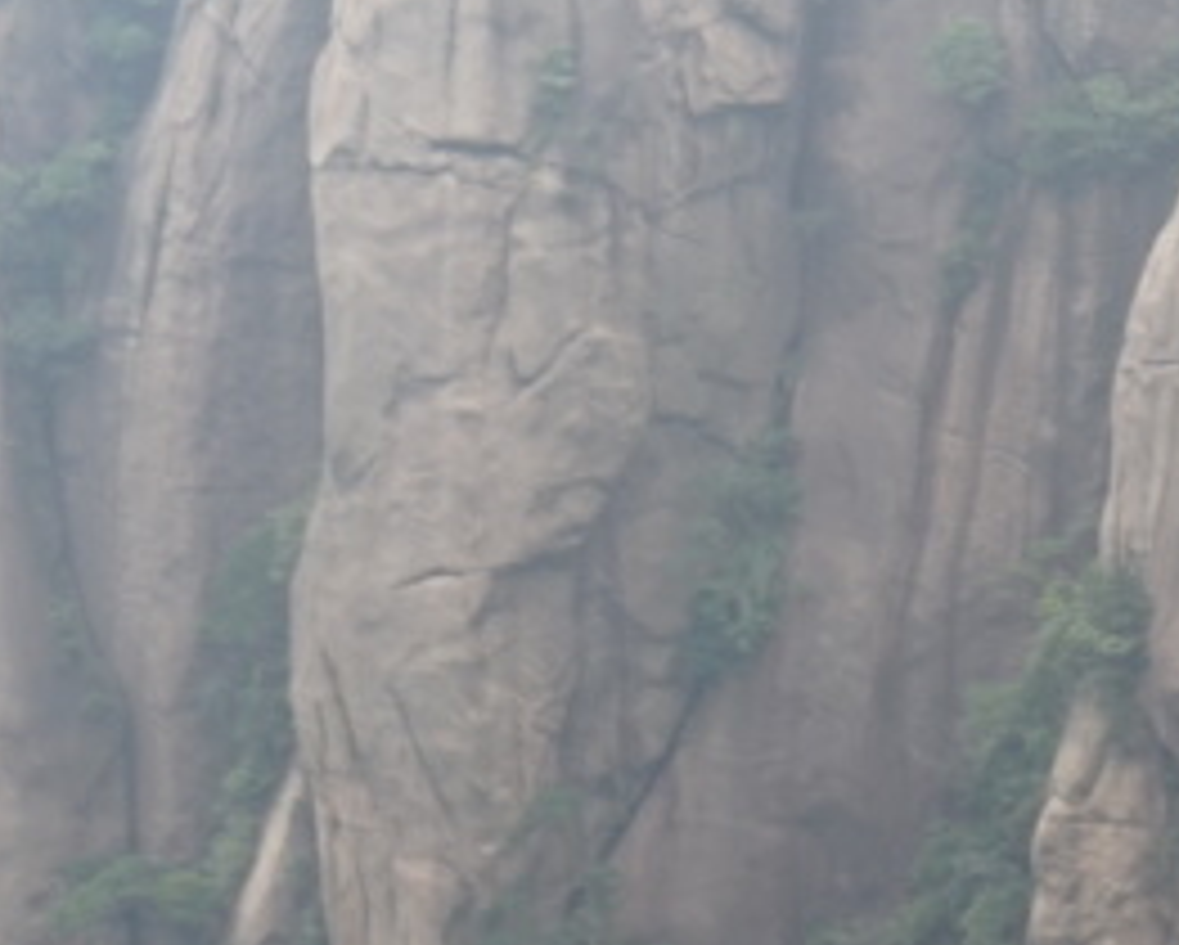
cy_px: 32
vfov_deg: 7.8
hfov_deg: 9.5
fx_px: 6914
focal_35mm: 198
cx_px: 1742
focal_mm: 36
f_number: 5.6
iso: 160
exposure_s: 1/60
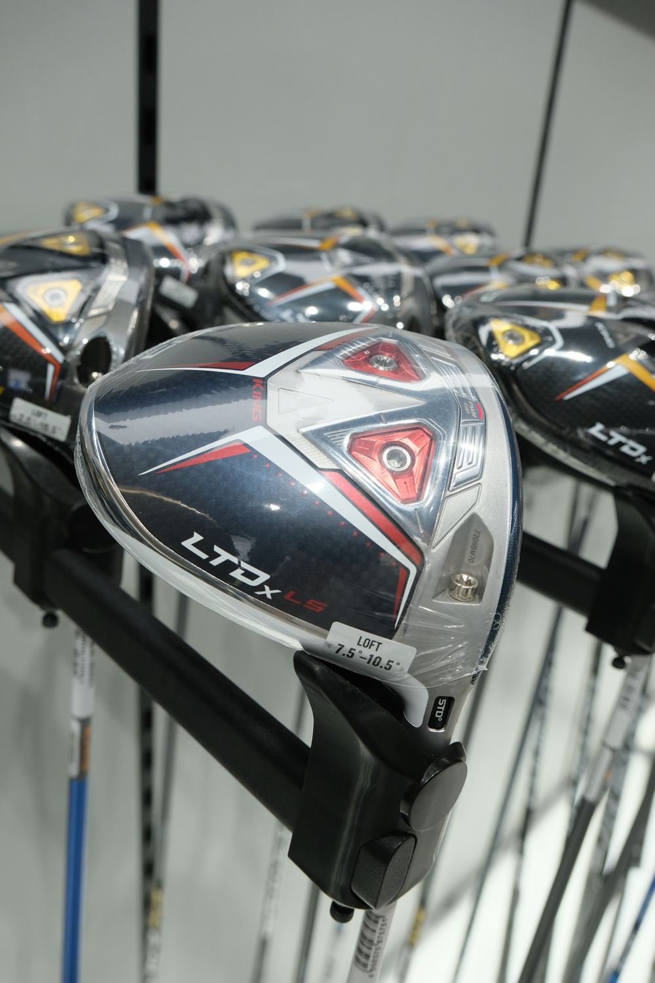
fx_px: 764
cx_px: 328
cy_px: 492
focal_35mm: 28
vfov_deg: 65.5
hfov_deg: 46.4
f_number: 5.6
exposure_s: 1/180
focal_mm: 18.4
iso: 1250
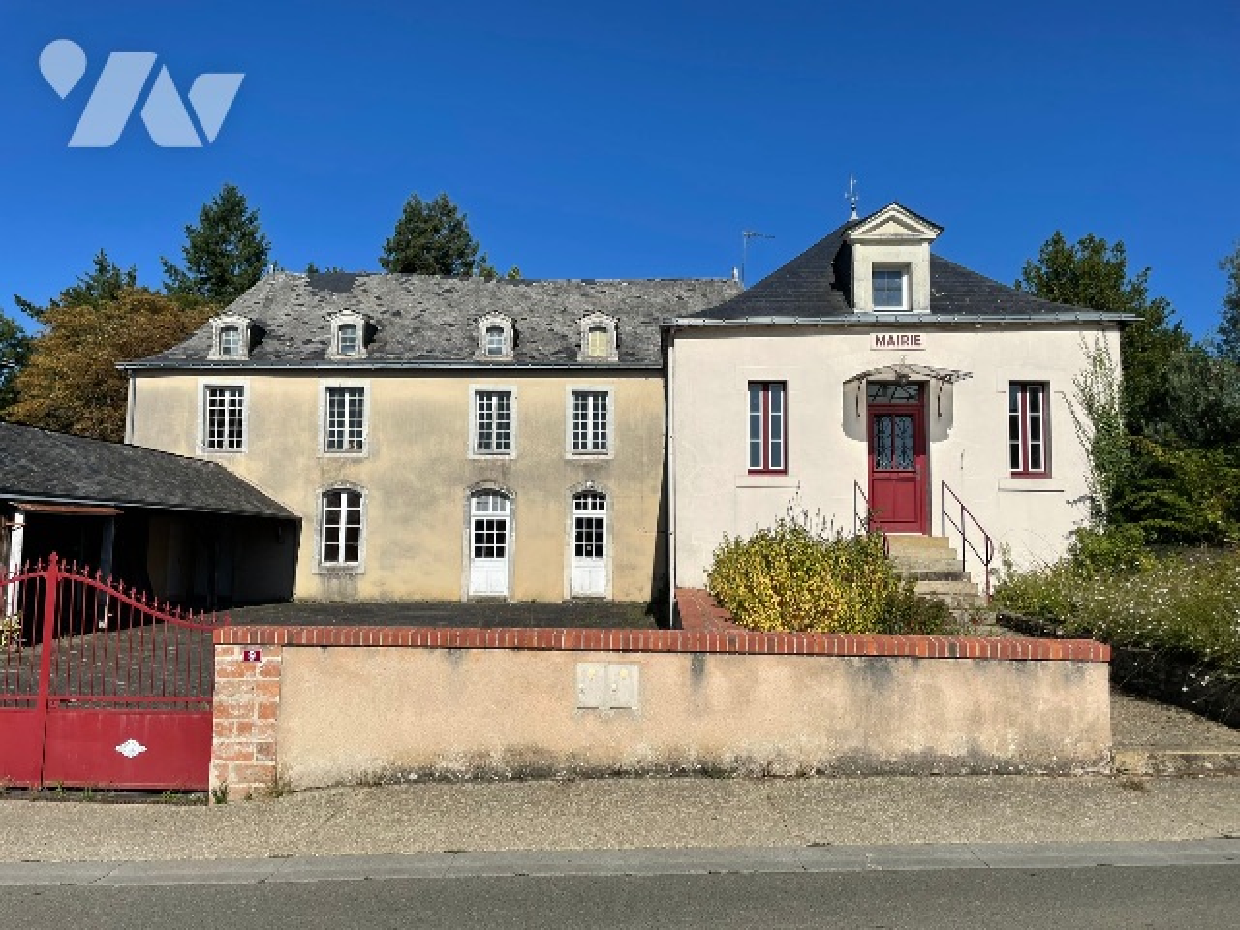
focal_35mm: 26
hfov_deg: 67.3
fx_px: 931
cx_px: 620
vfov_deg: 53.1
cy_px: 465
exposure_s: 1/7813
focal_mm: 4.2
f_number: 1.6
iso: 32
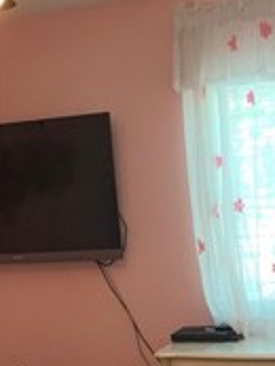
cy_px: 387
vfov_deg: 25.3
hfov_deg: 20.5
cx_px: 157
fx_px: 762
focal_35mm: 72
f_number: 1.8
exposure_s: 1/60
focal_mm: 4.25
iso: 320
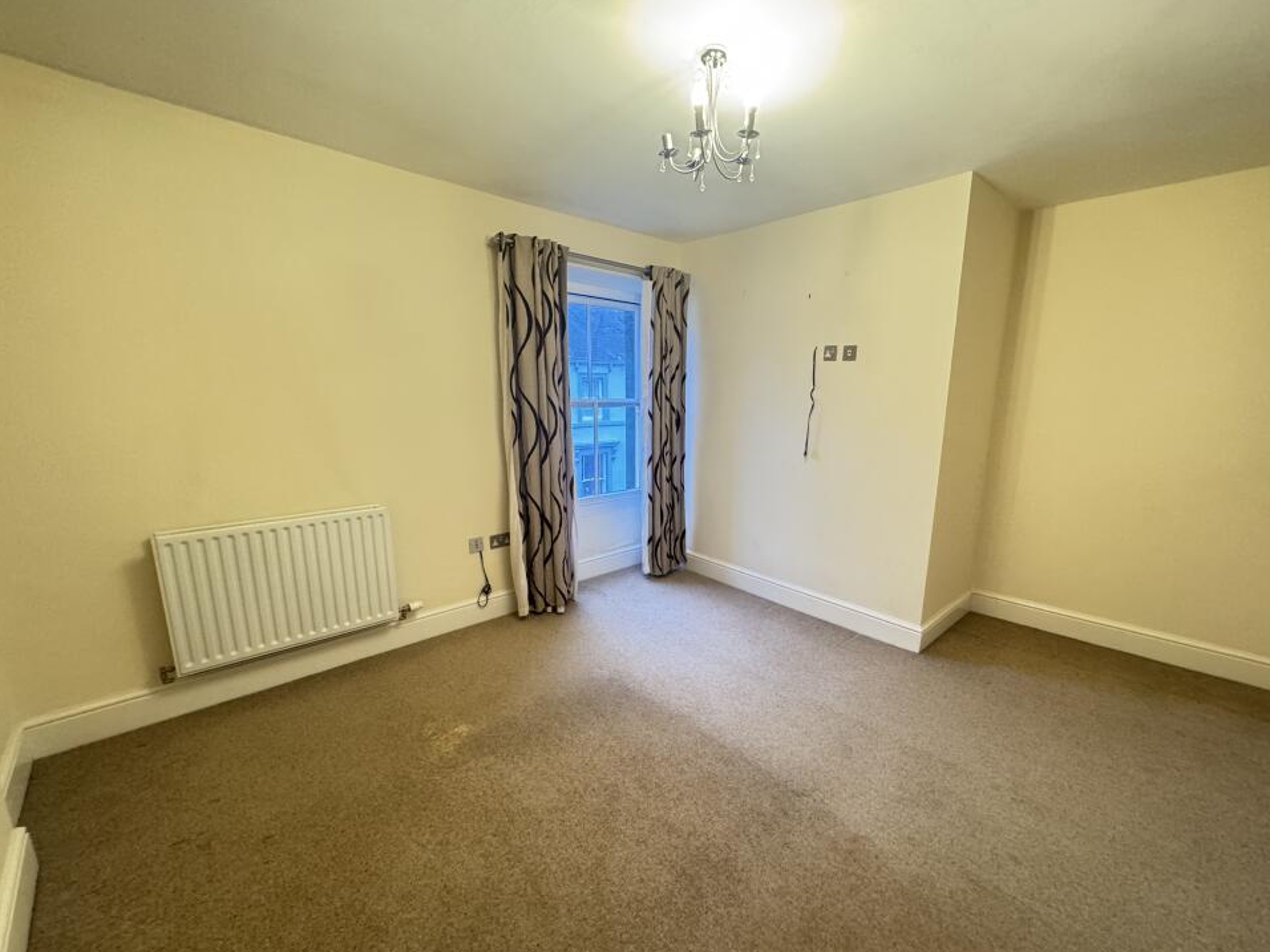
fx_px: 550
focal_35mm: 15
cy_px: 502
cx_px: 675
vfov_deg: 81.7
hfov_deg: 98.0
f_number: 2.2
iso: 640
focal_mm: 2.22
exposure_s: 1/50
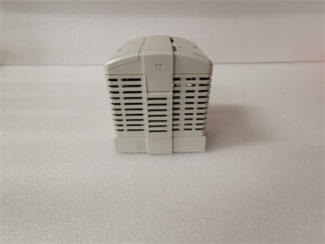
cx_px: 162
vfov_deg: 63.4
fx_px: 197
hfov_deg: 79.0
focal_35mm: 21
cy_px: 122
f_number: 2.2
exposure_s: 1/36
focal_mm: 3.95
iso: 160
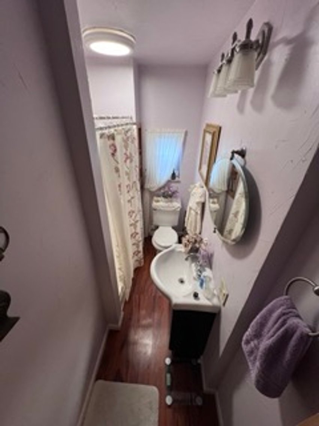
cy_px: 213
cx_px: 160
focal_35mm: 13
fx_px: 160
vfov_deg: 106.2
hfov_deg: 89.9
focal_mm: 1.57
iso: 160
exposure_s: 1/60
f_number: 1.8
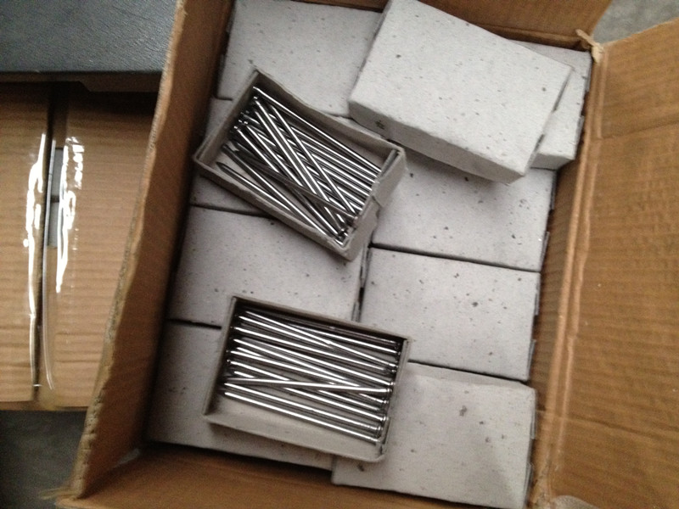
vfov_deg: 40.7
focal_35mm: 35
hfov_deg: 52.6
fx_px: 687
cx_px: 340
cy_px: 254
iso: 400
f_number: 2.4
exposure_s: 1/17
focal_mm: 4.28
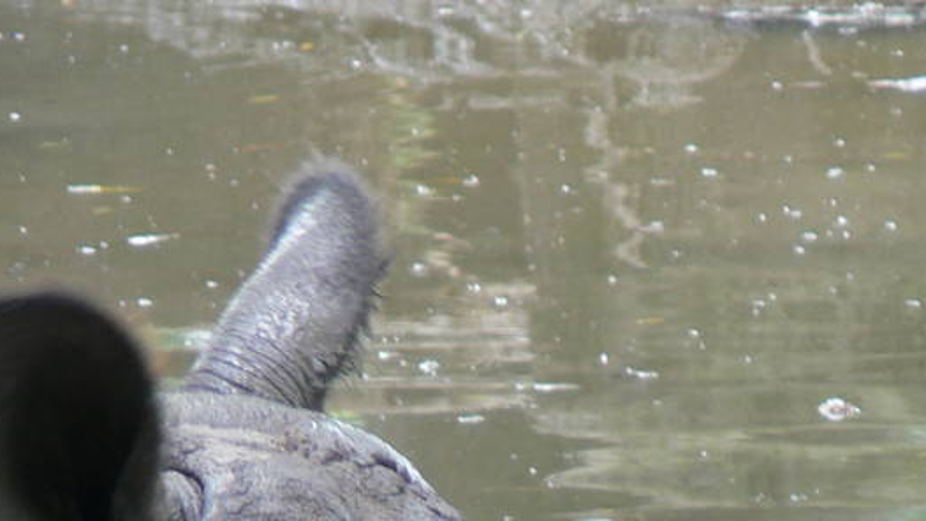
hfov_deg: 1.8
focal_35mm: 1210
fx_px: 29713
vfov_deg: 1.0
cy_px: 986
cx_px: 931
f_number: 3.7
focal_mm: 77.2
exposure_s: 1/40
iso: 80
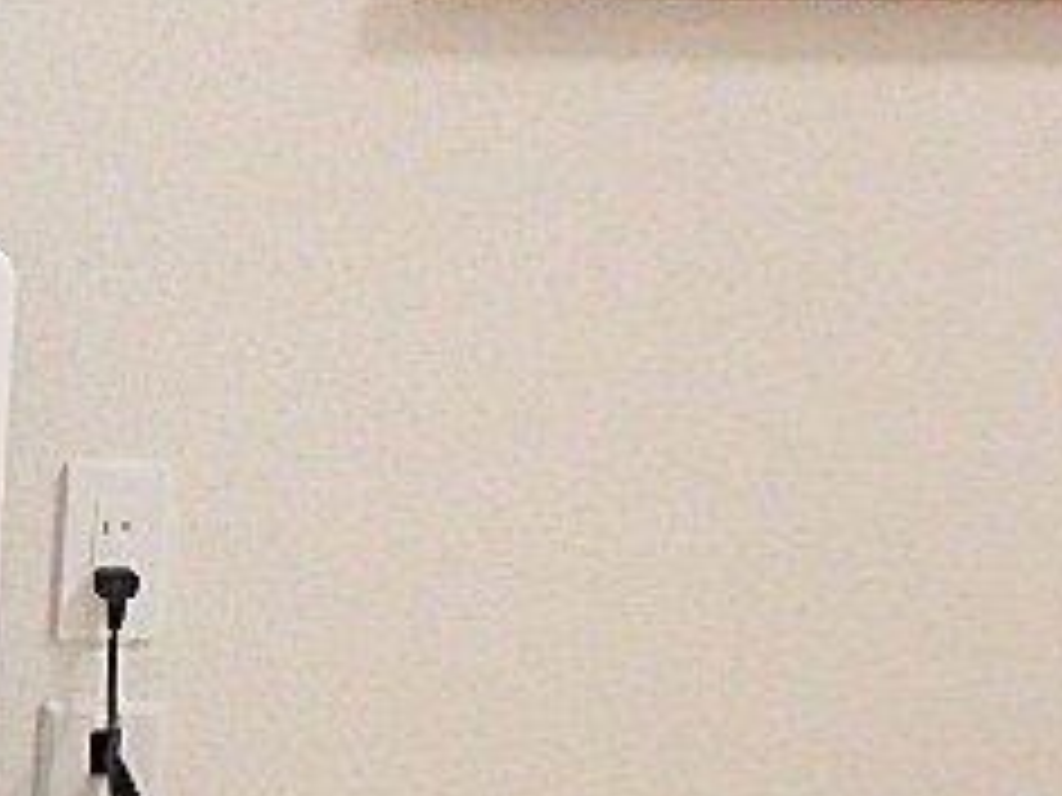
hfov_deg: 27.6
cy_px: 769
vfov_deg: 24.6
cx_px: -351
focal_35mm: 57
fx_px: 1749
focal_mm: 3.7
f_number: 3.5
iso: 400
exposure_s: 1/30
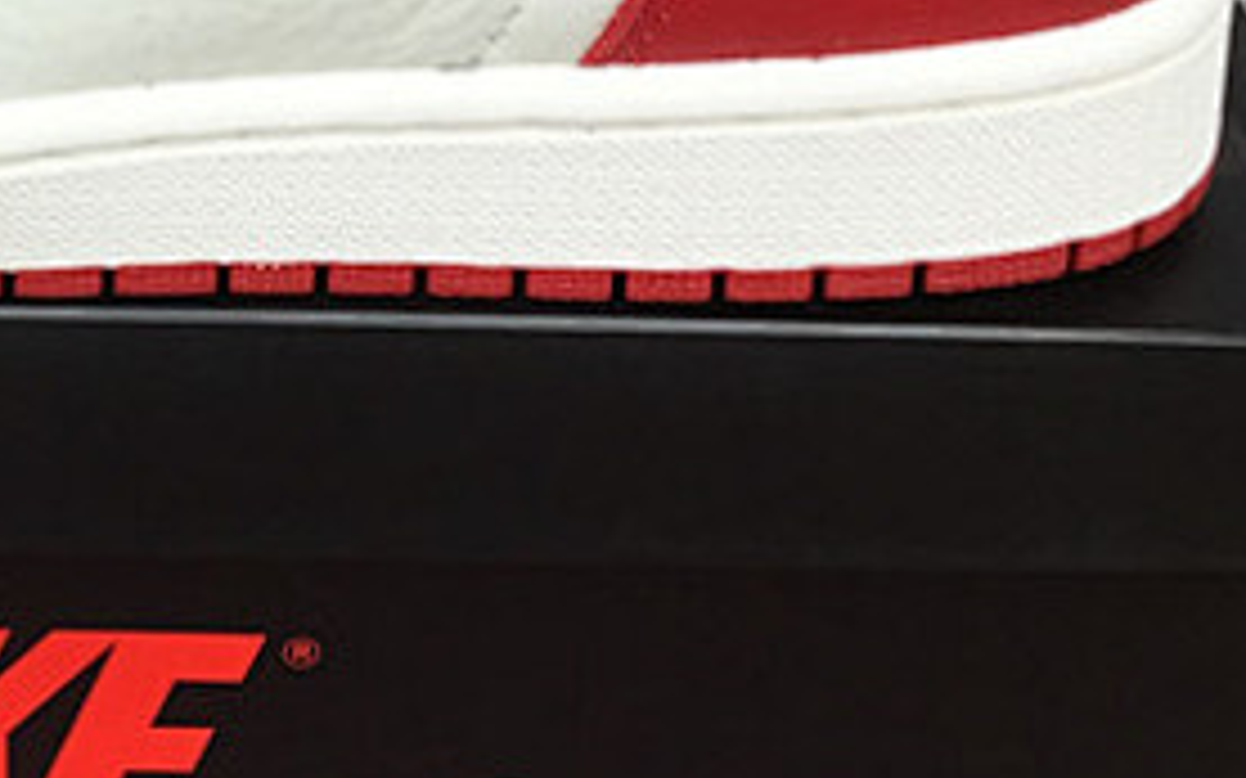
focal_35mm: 95
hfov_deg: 20.9
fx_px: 3225
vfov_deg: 13.3
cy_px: -241
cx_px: -81
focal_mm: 3.3
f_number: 2.4
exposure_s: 1/570
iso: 25
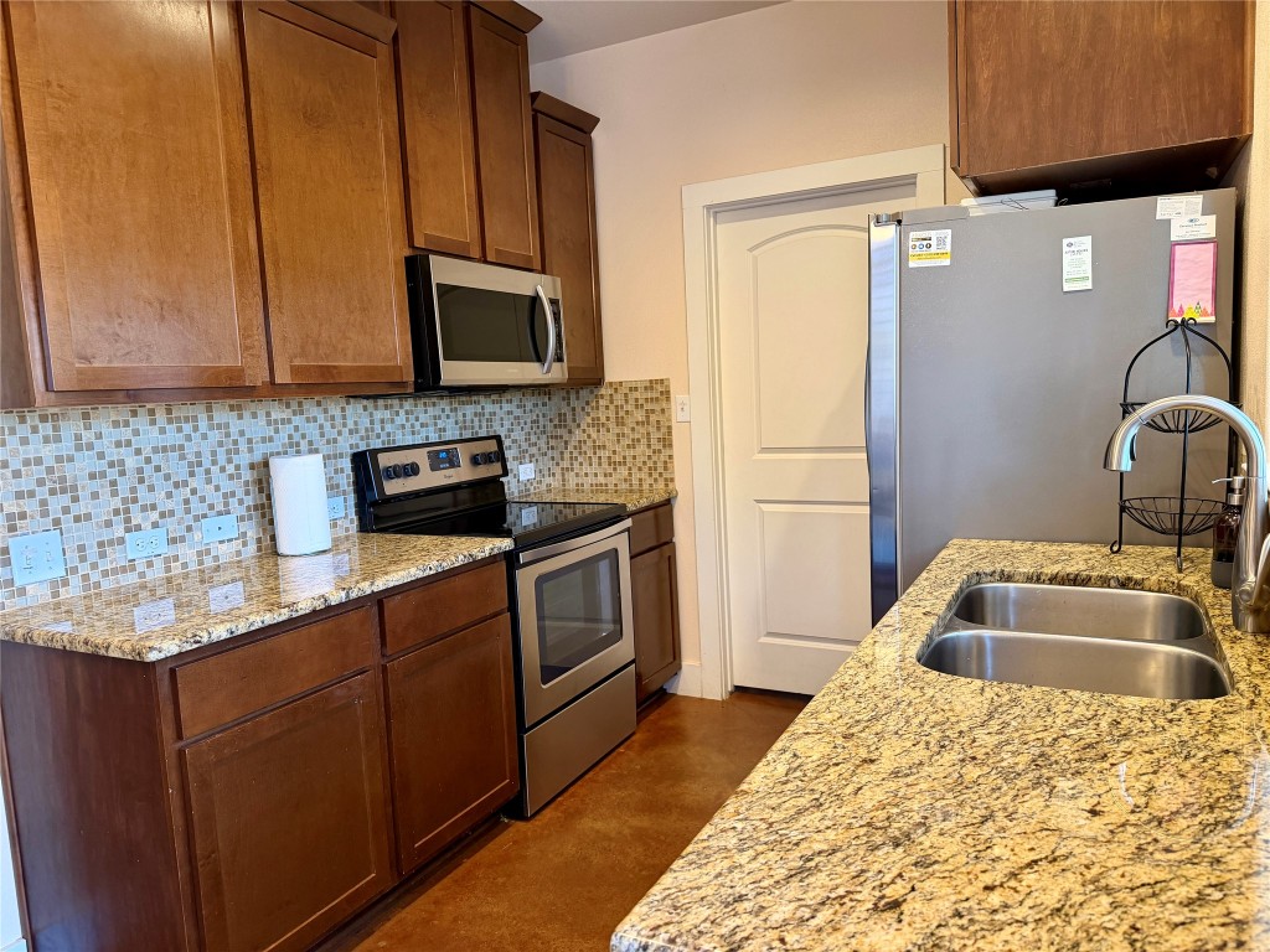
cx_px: 635
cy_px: 476
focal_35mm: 24
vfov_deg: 56.8
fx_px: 881
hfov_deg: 71.6
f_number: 1.78
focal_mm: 6.76
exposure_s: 1/60
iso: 250
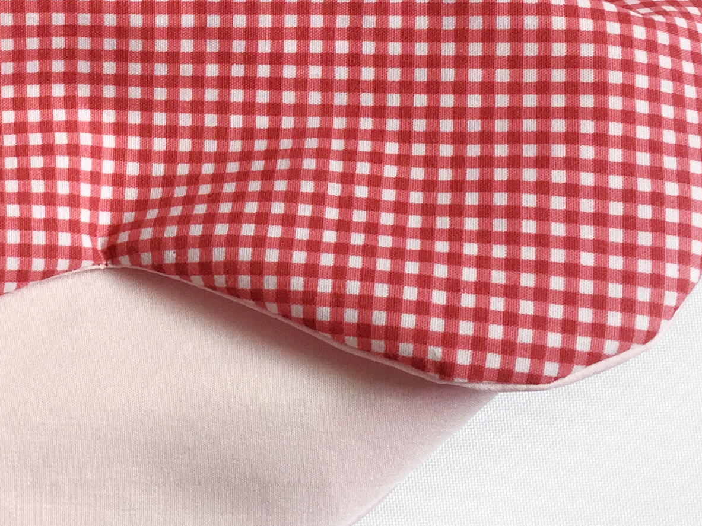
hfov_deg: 23.7
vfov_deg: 18.1
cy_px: 51
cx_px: 52
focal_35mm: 80
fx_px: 1622
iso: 50
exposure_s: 1/100
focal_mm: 4.15
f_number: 2.2
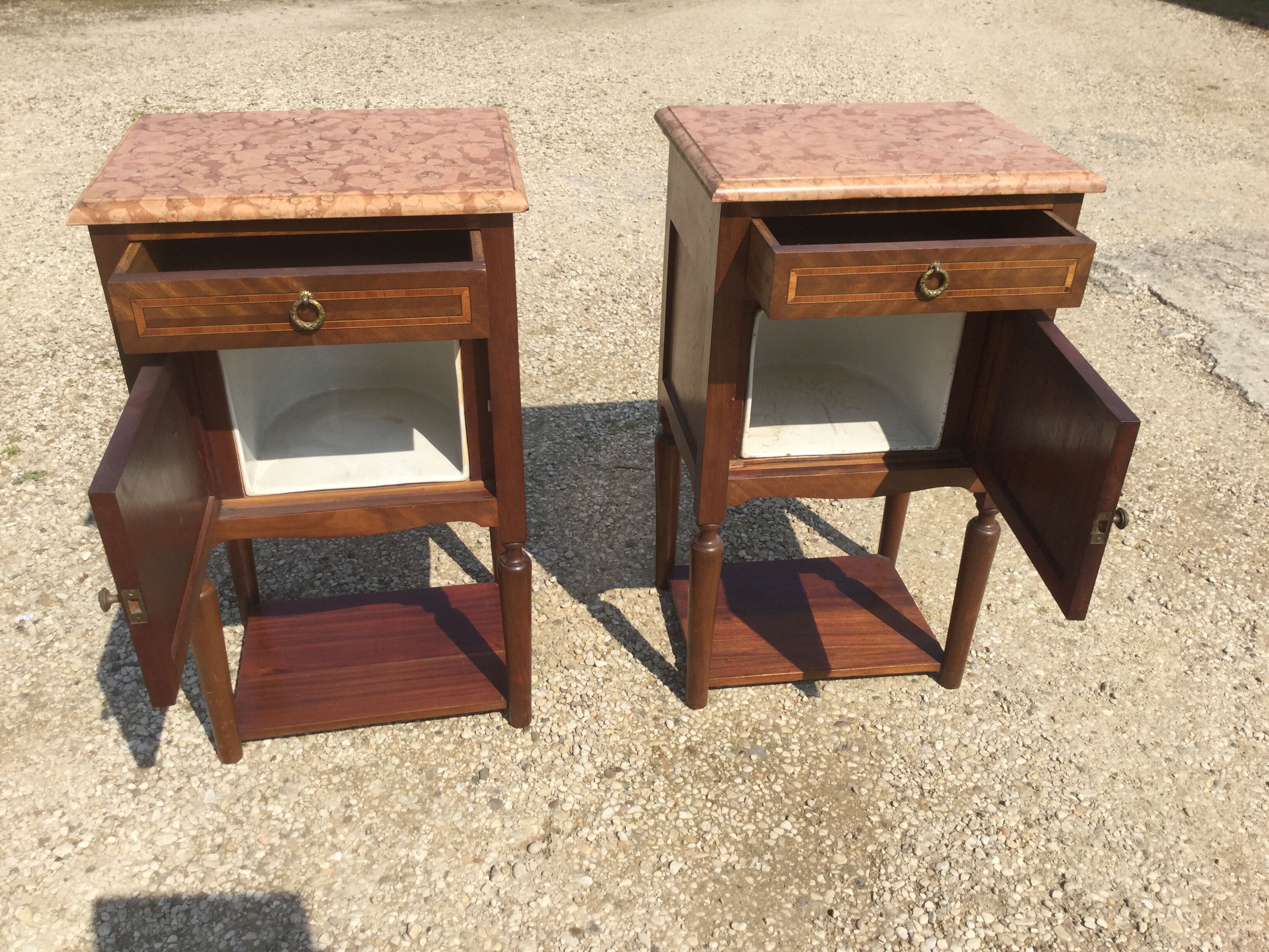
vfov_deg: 45.4
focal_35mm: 31
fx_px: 1136
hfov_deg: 58.4
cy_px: 476
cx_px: 634
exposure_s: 1/1164
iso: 25
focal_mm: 3.3
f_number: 2.4
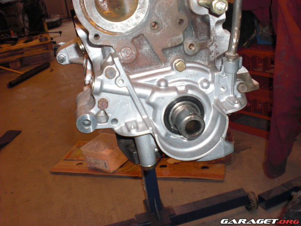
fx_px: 330
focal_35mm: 38
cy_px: 113
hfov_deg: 49.0
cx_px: 150
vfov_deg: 37.7
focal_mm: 6.3
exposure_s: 1/60
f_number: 3.1
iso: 200
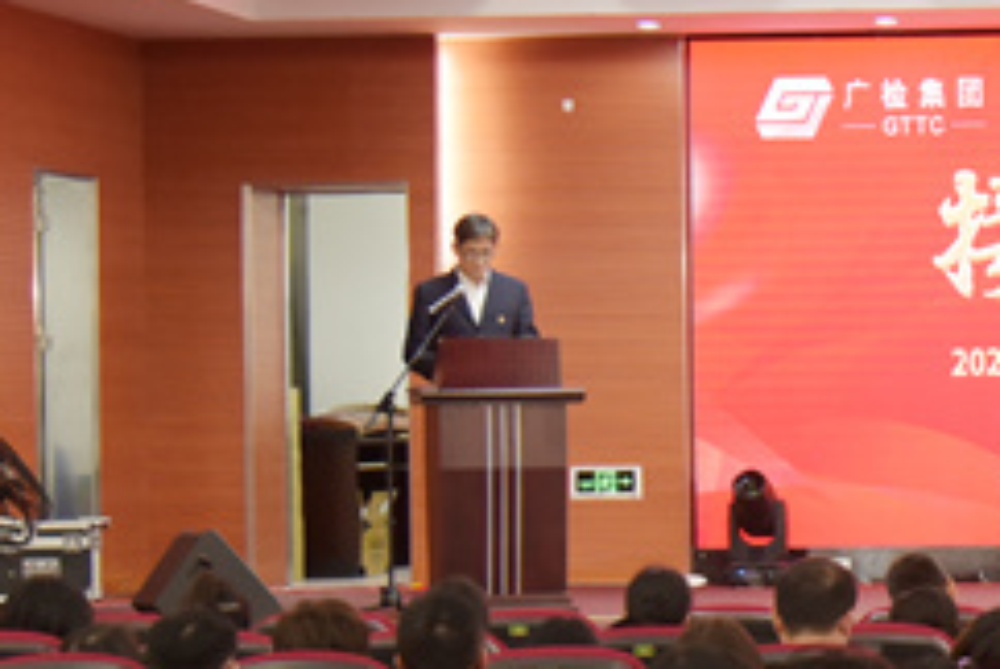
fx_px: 3671
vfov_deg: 10.4
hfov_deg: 14.8
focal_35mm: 132
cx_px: 1322
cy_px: 355
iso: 1600
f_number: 4
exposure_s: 1/100
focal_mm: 40
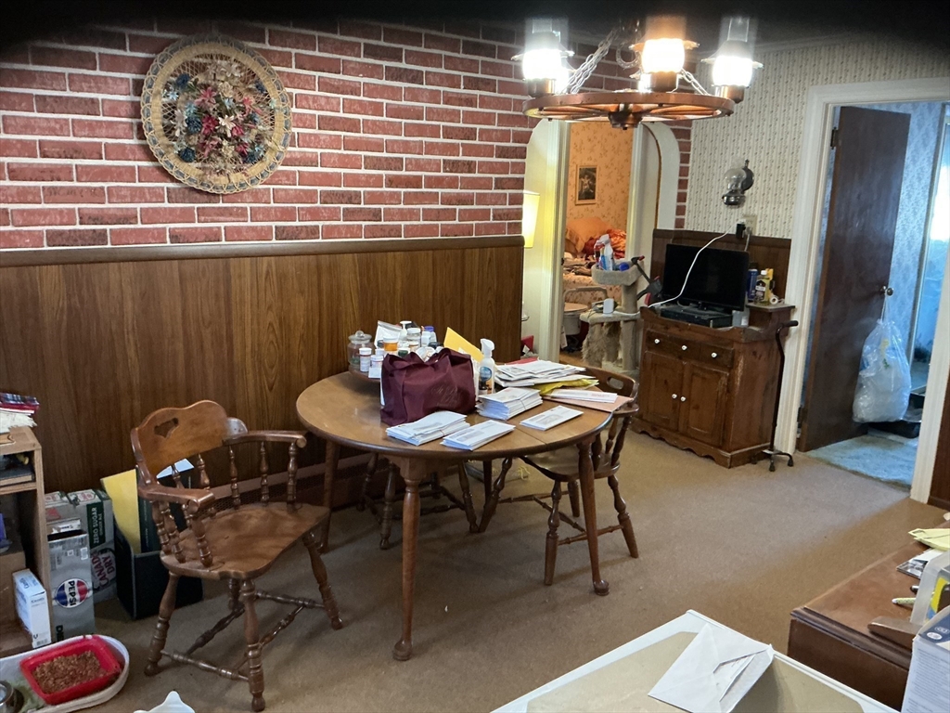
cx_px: 475
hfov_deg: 61.7
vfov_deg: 48.2
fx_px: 796
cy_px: 356
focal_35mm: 29
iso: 320
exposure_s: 1/30
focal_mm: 3
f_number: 1.8
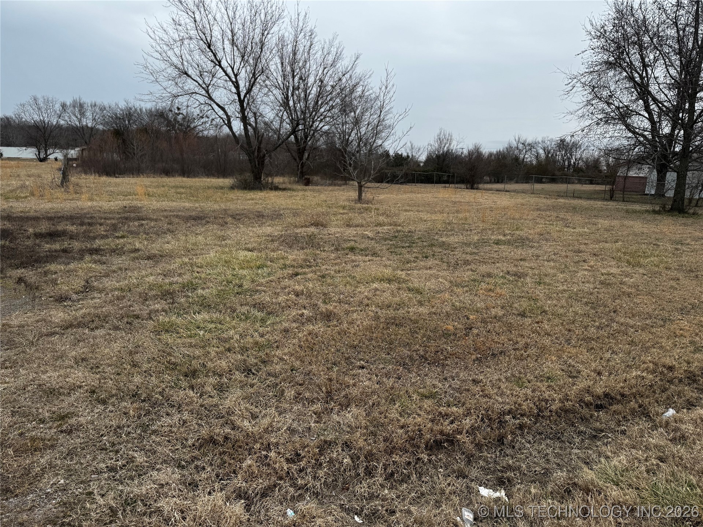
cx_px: 352
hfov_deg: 71.6
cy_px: 264
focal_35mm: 24
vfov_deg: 56.8
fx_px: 487
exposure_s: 1/1721
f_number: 1.78
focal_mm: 6.76
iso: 80
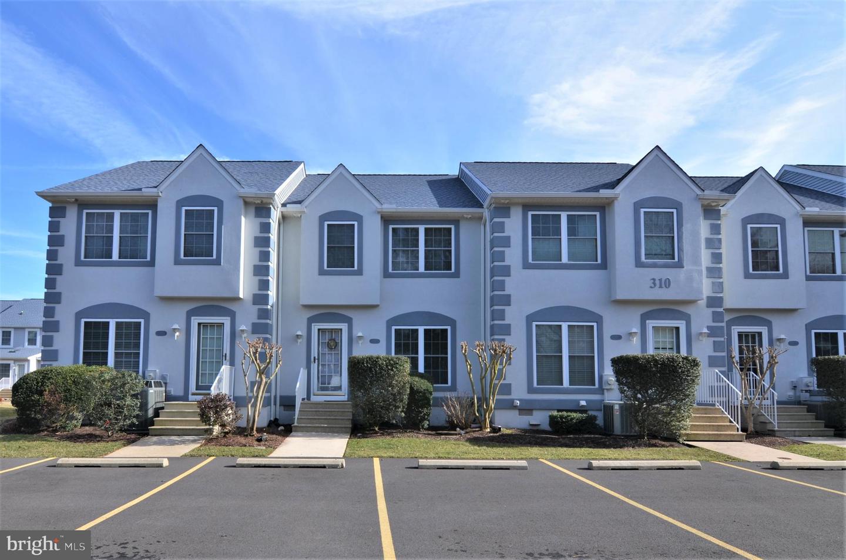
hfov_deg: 95.1
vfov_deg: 71.8
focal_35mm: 16
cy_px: 280
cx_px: 423
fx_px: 387
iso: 160
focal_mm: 11
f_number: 8
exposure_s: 1/250
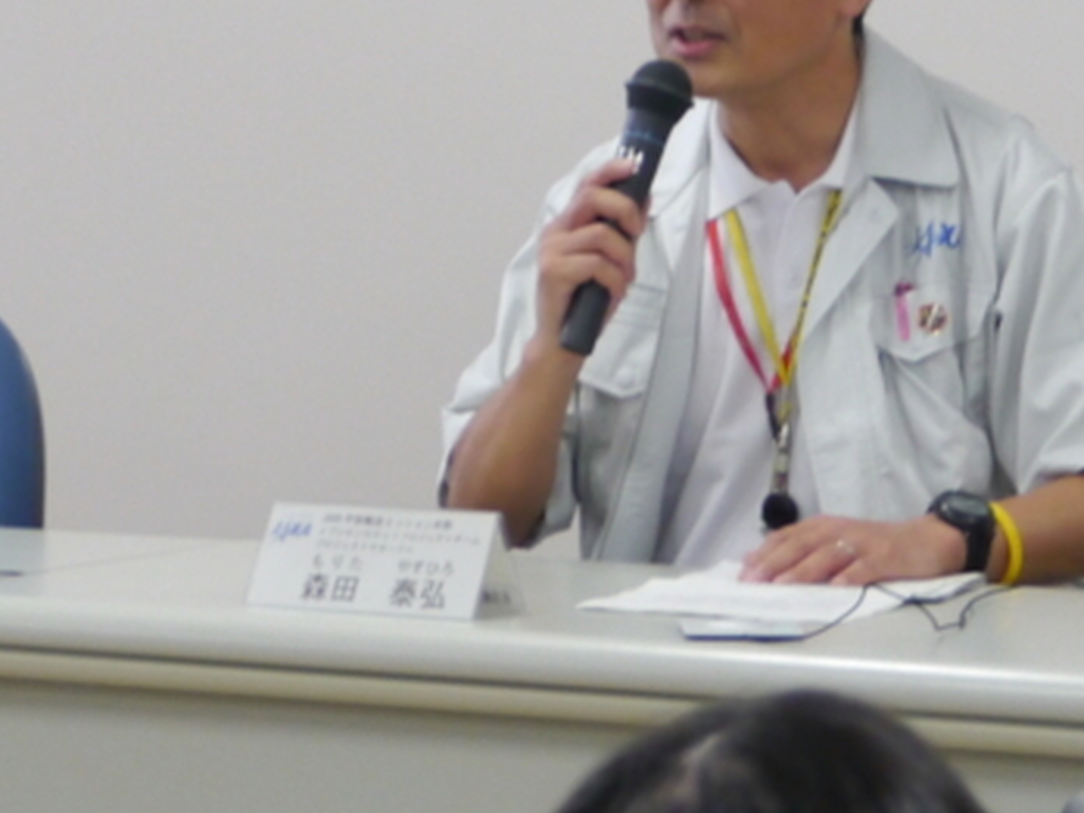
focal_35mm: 209
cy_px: 62
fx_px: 6545
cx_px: 797
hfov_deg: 9.5
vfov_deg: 7.1
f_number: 5
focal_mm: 25
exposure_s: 1/60
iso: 640
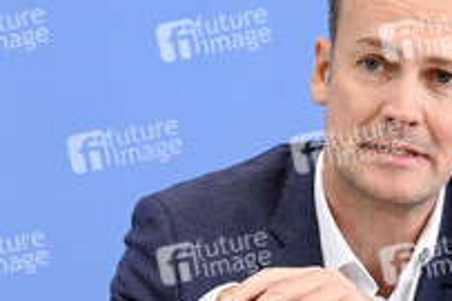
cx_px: 377
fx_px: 2283
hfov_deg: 11.3
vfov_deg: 7.5
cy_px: 203
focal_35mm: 182
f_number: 5.6
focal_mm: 82
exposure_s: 1/800
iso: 4000
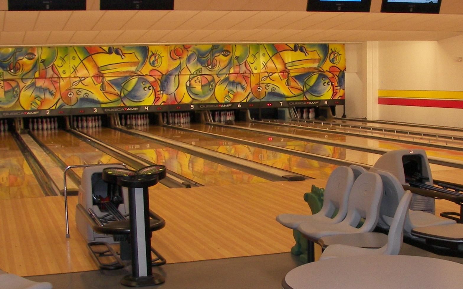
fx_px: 795
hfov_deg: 32.3
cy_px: 185
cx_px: 288
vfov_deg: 20.6
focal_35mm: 63
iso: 100
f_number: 2.8
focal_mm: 6
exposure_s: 1/30
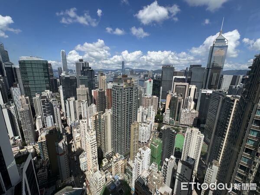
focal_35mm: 14
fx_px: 105
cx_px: 130
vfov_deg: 85.7
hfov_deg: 102.1
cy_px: 98
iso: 50
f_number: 2.2
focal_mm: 2.22
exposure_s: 1/2770
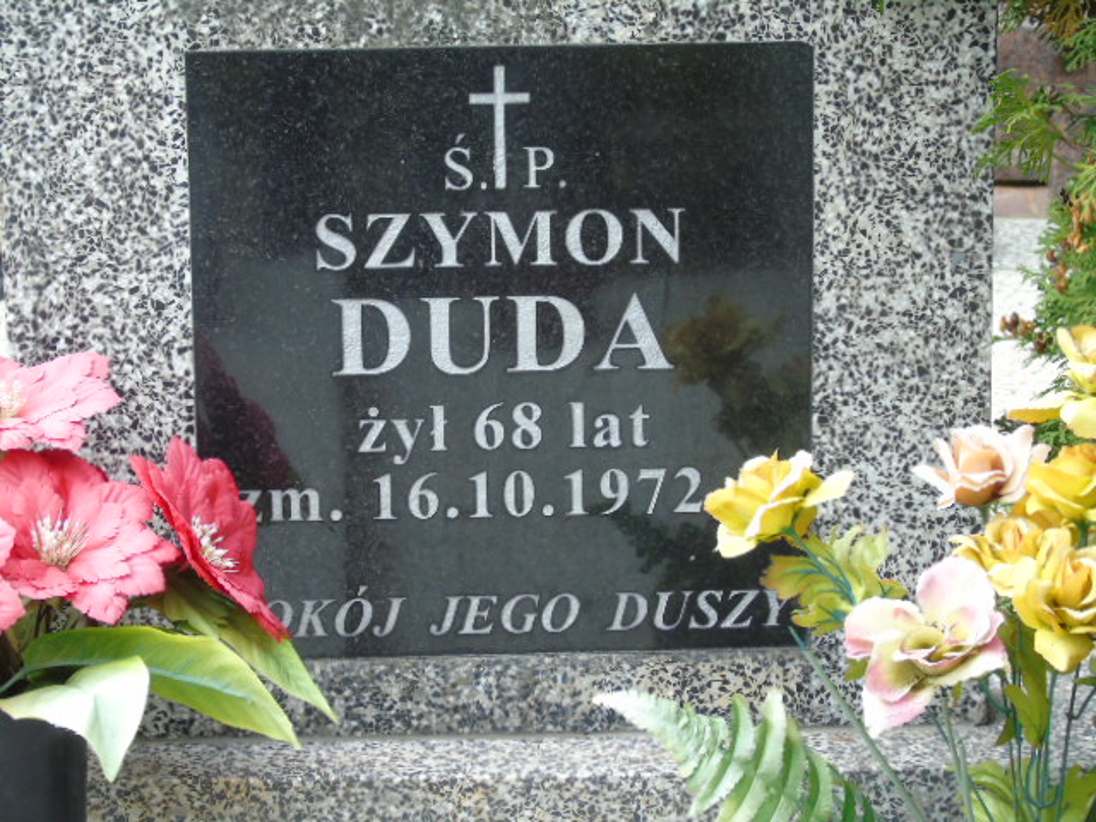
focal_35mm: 124
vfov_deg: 12.0
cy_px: 411
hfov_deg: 15.9
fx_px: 3926
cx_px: 548
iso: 200
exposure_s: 1/100
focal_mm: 22
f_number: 4.6
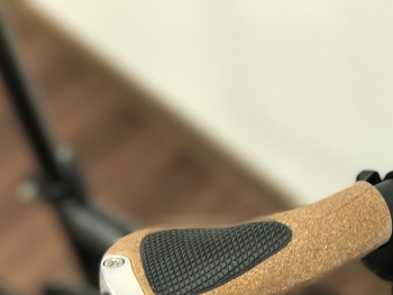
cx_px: 253
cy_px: 242
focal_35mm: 95
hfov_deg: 20.6
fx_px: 1079
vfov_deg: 15.5
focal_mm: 6.6
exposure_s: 1/50
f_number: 2.8
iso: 160
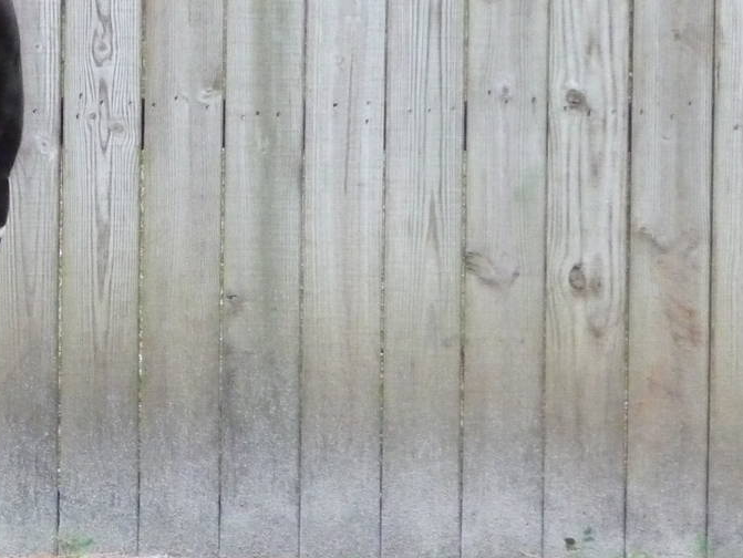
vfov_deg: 4.4
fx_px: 7216
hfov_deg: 5.9
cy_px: 195
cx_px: -136
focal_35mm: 336
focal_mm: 24.1
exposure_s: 1/80
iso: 800
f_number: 4.8
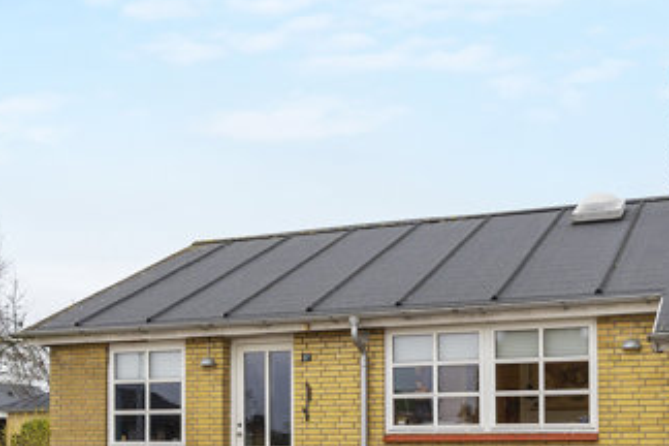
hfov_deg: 38.6
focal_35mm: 51
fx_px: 955
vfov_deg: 25.8
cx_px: 374
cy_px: 363
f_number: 5.6
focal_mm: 18.5
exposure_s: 1/100
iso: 400
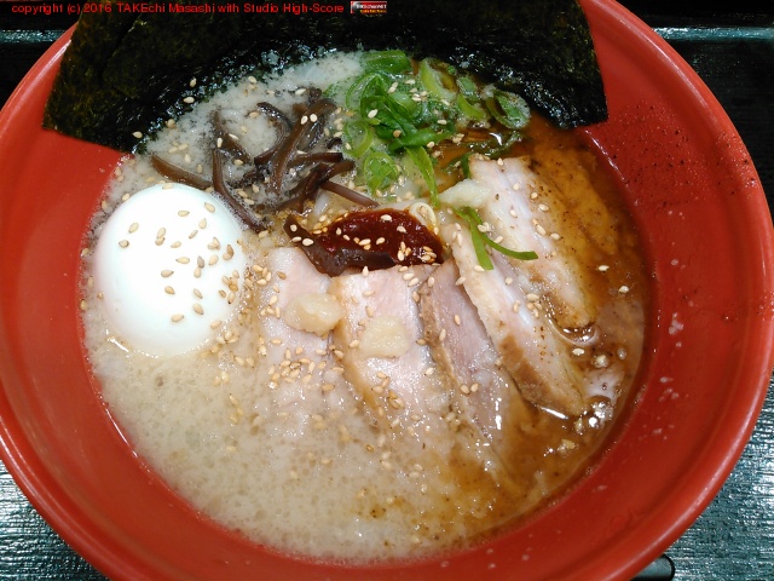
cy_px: 290
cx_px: 387
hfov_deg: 60.0
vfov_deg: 46.8
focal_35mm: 30
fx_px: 671
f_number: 2.4
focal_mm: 4
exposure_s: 1/50
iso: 160
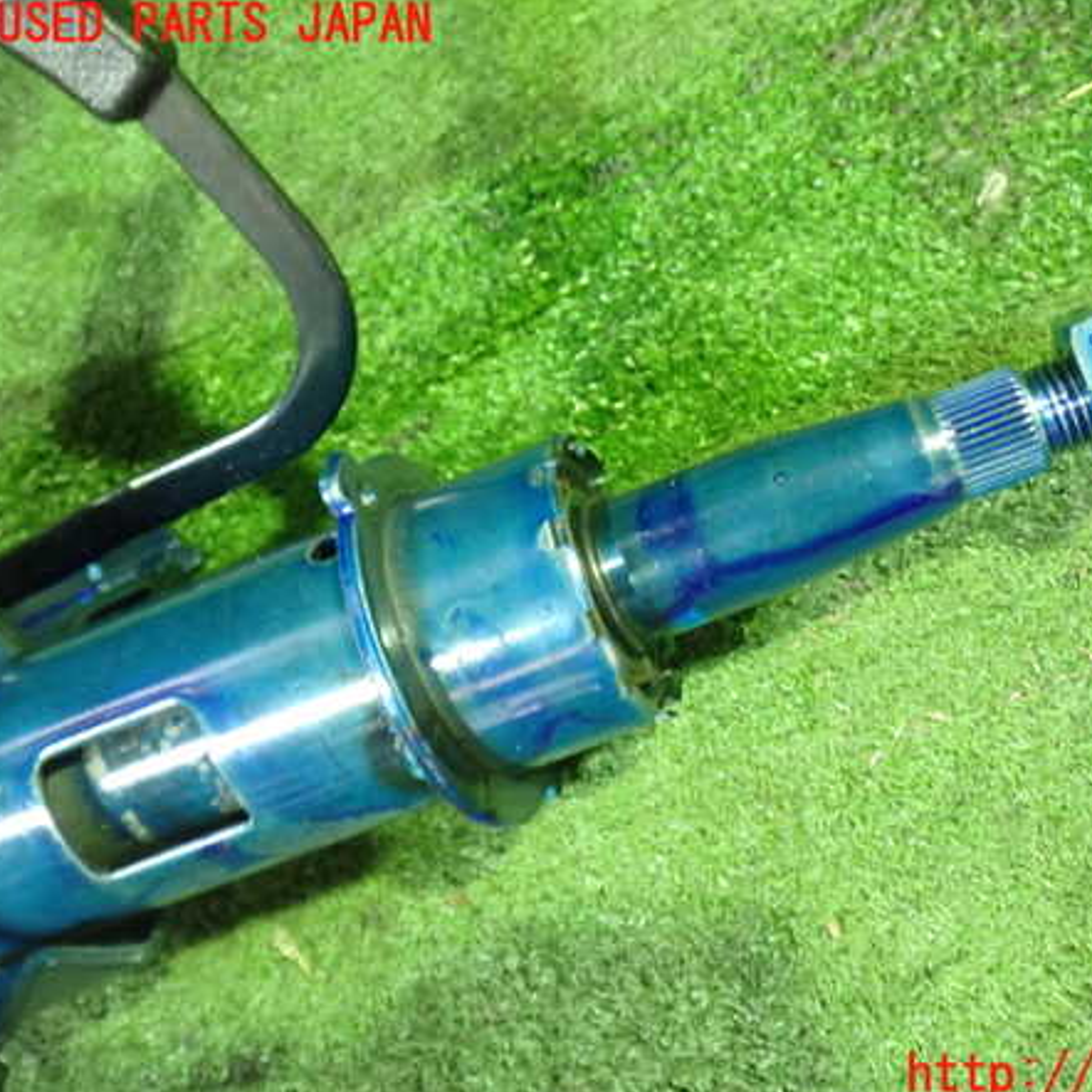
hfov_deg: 45.4
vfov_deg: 46.0
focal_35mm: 36
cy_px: 551
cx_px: 724
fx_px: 1285
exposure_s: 1/20
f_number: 2.3
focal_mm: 5.4
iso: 800
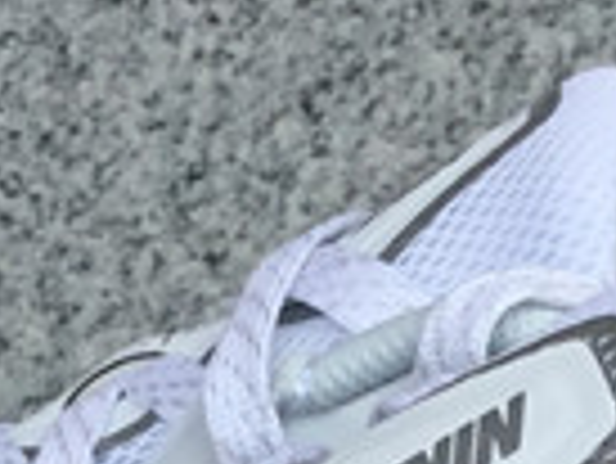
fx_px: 3616
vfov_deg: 6.9
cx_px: 211
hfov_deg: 9.7
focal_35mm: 203
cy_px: 1178
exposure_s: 1/831
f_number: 2.4
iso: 25
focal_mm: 3.3
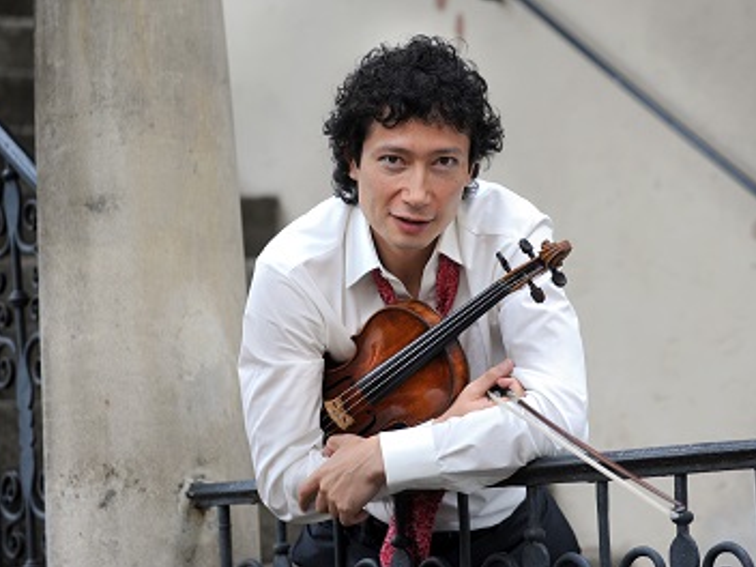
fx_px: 3341
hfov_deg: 12.9
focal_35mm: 153
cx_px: 406
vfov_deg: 9.7
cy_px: 284
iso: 640
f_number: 4
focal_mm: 140
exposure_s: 1/125
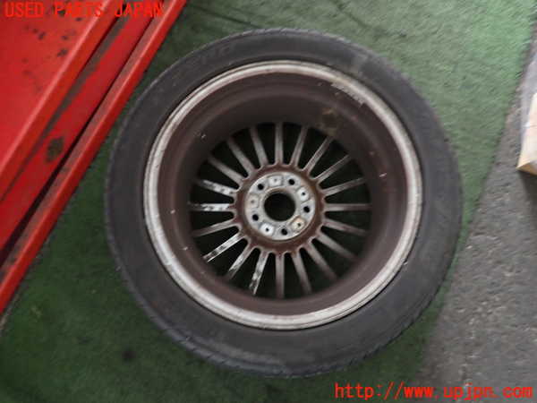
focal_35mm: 25
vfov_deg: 54.9
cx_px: 268
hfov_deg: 69.4
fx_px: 388
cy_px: 202
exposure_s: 1/30
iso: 500
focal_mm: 4.5
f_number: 2
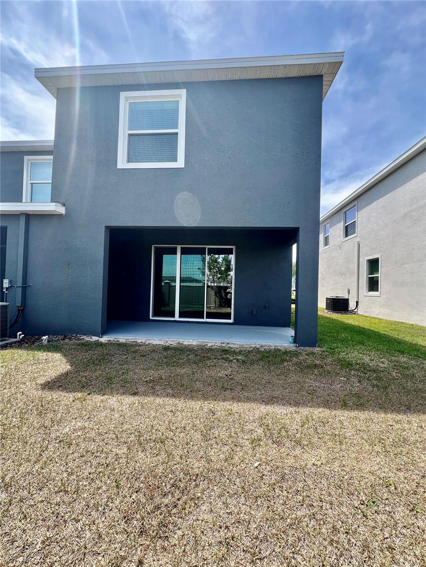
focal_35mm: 13
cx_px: 213
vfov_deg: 106.2
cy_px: 284
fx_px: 213
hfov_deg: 89.9
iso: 32
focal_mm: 1.57
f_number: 1.8
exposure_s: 1/392
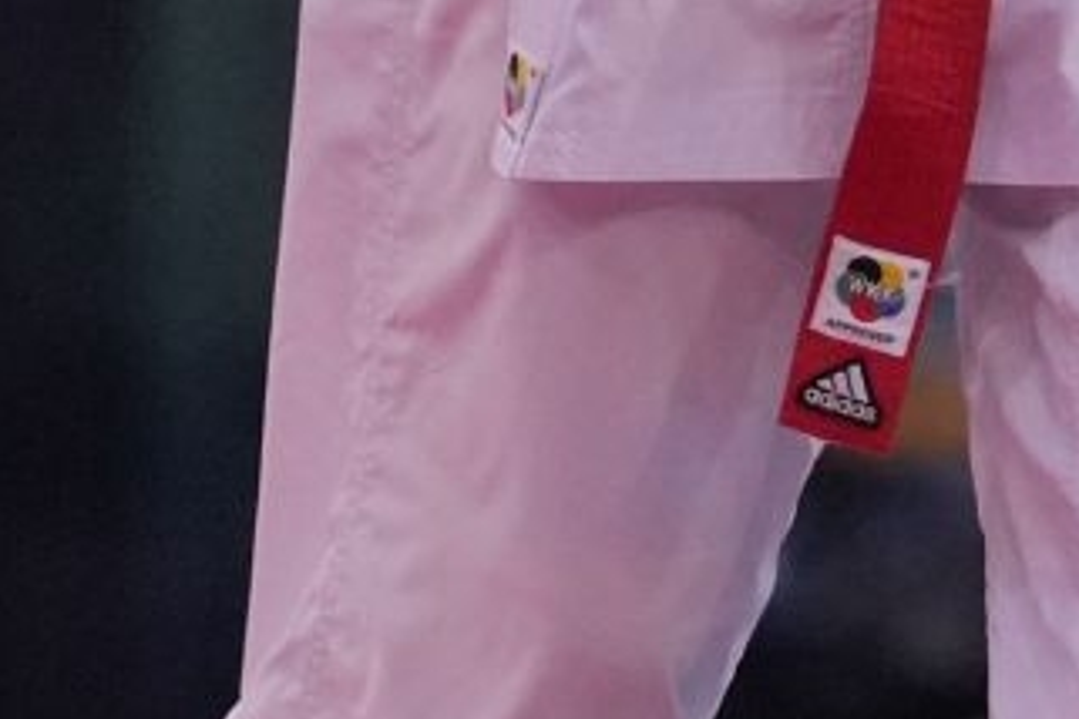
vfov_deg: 0.8
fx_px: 50469
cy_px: -1213
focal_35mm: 1684
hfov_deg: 1.2
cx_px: 1590
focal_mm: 200
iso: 2500
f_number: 2.8
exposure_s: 1/1000
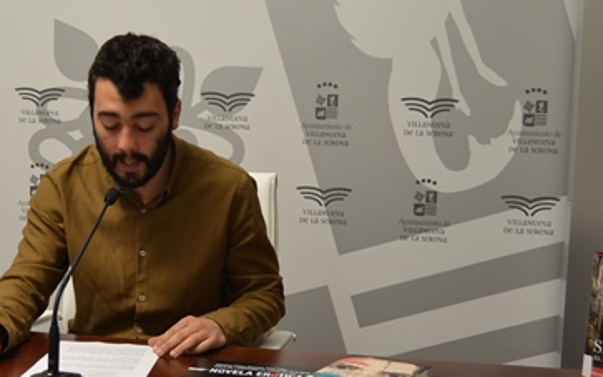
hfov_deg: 29.1
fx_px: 1151
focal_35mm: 70
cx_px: 174
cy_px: 219
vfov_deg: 18.6
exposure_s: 1/60
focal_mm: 26
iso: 400
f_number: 4
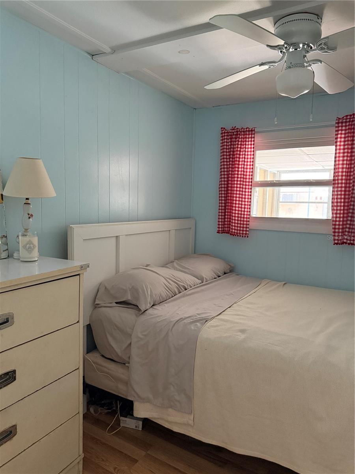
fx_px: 328
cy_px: 237
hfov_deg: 56.8
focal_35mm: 24
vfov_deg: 71.6
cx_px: 178
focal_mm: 6.76
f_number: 1.78
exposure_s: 1/40
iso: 1000
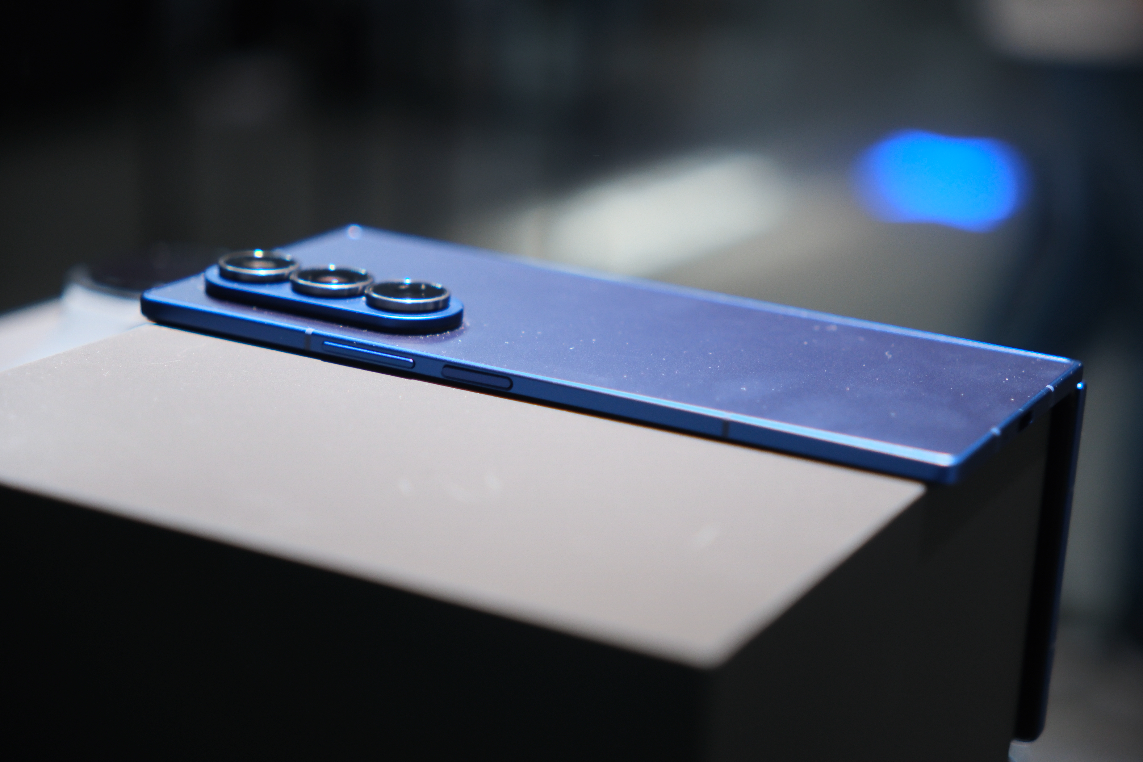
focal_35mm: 63
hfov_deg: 31.9
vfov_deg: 21.6
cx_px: 572
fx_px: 2000
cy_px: 381
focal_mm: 42
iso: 1250
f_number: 2.8
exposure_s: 1/58
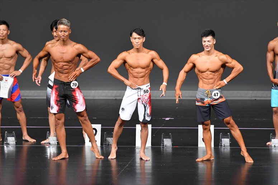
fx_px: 2084
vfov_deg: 5.1
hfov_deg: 7.6
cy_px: 92
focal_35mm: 270
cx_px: 139
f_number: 5.6
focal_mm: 180
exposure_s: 1/400
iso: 4000
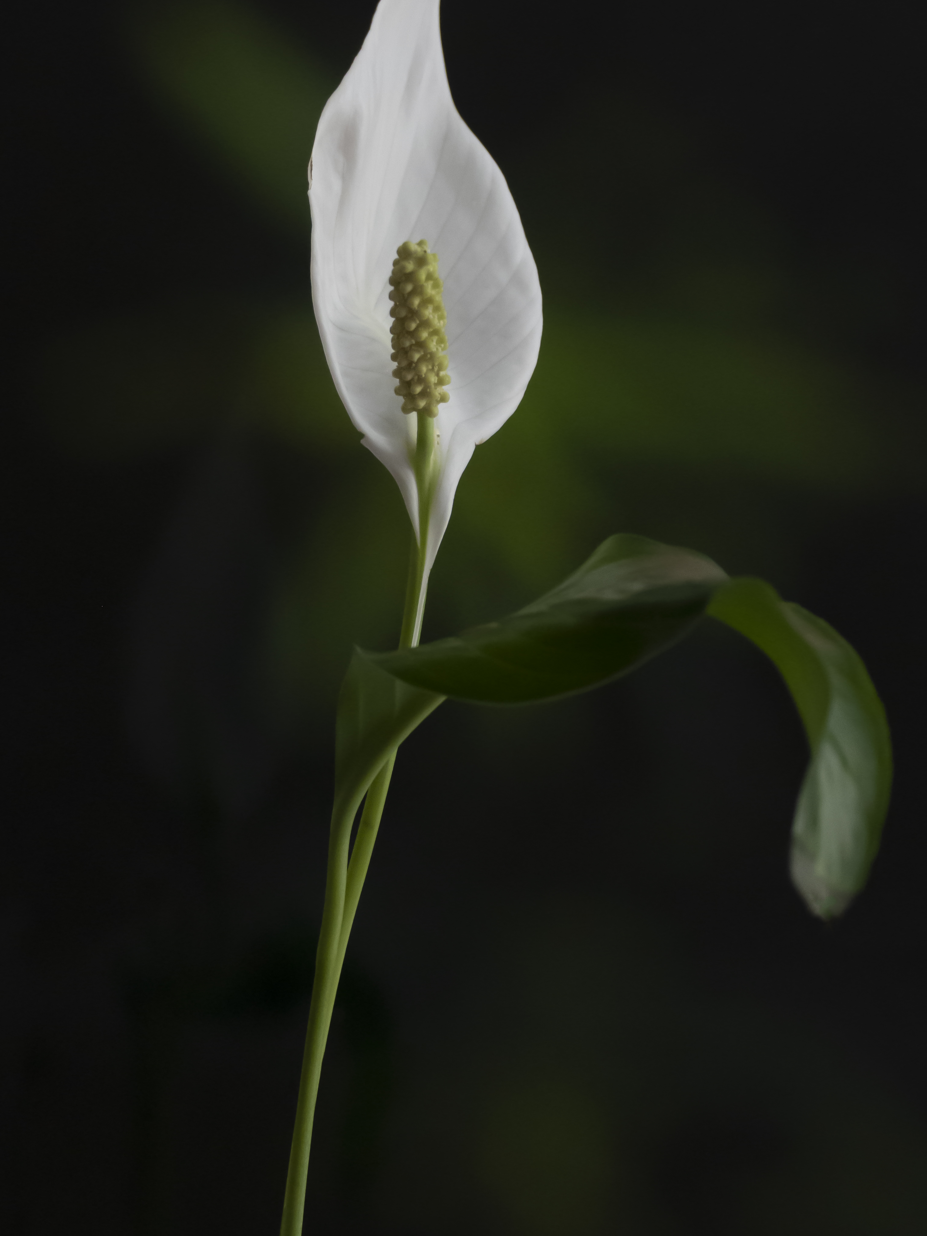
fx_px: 6820
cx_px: 436
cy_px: 559
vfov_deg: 10.4
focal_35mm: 191
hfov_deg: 7.8
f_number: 3.9
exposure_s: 1/13
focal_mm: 54.2
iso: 1600
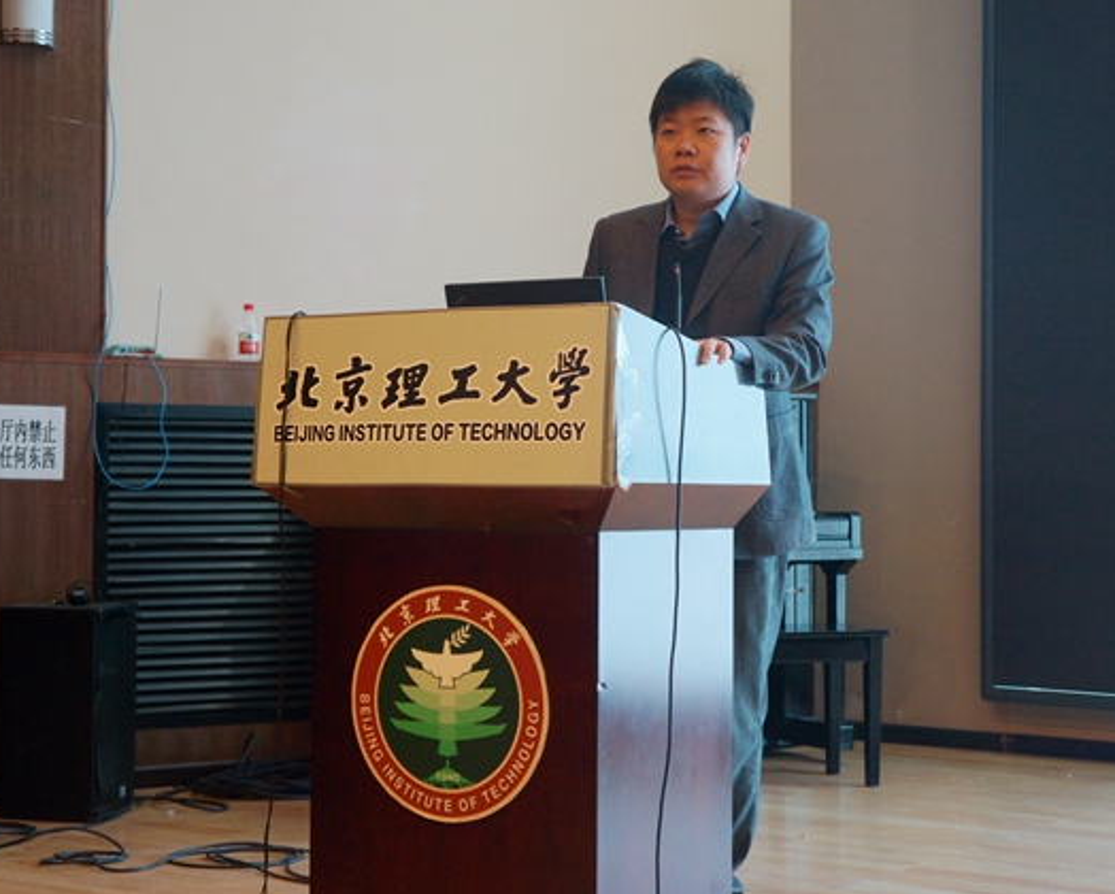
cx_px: 547
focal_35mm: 63
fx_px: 2081
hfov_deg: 30.0
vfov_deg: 24.2
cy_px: 448
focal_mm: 37
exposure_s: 1/50
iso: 800
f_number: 4.5
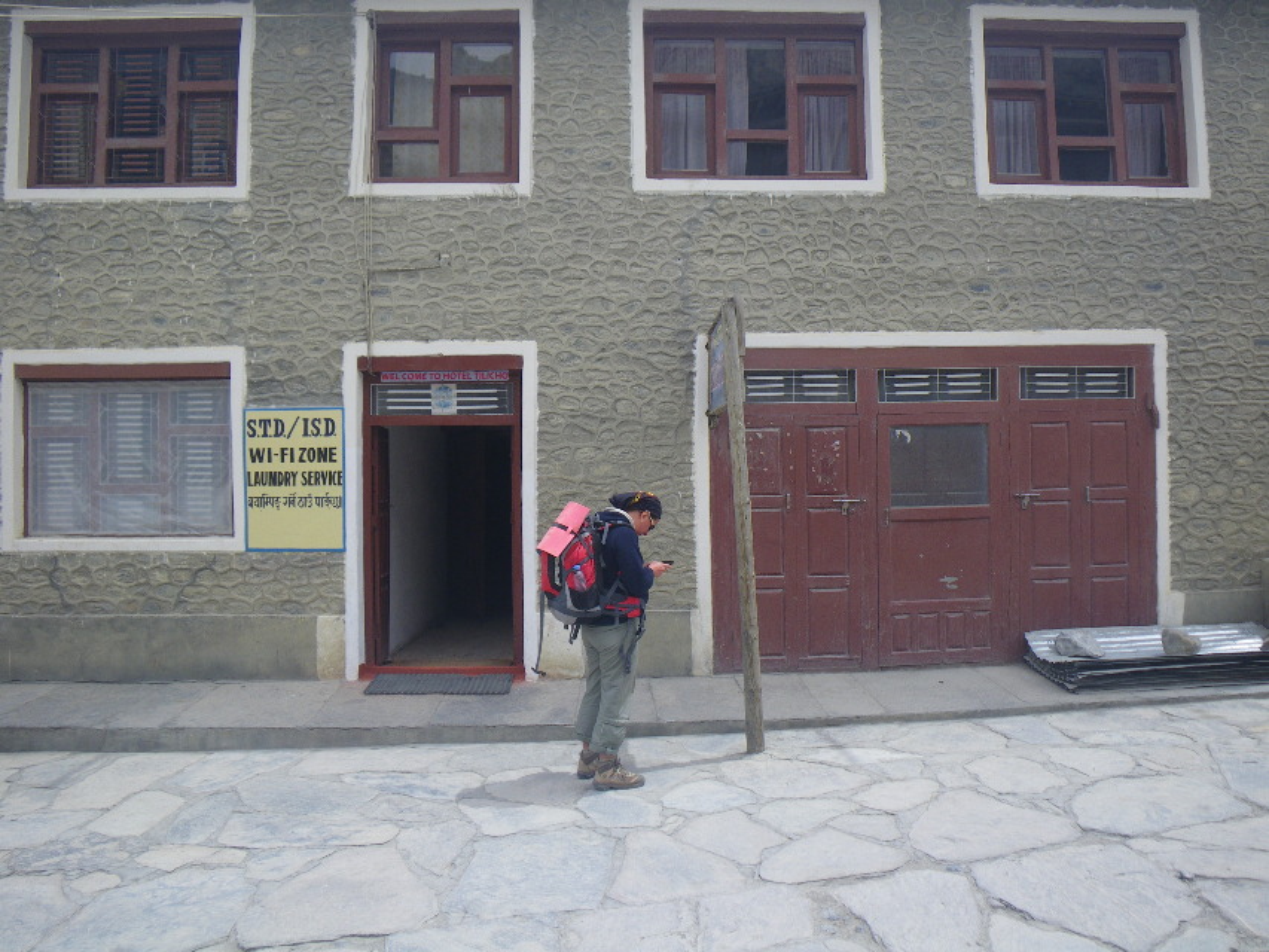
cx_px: 634
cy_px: 476
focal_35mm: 28
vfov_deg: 49.8
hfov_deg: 63.4
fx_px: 1027
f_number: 4.2
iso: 50
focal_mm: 5
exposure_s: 1/250
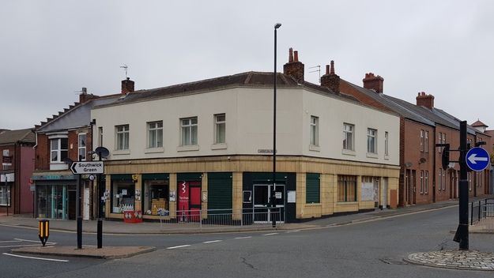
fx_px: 380
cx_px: 252
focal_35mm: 29
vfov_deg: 39.9
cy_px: 176
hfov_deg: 66.0
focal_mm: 4.2
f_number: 1.7
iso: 40
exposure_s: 1/674
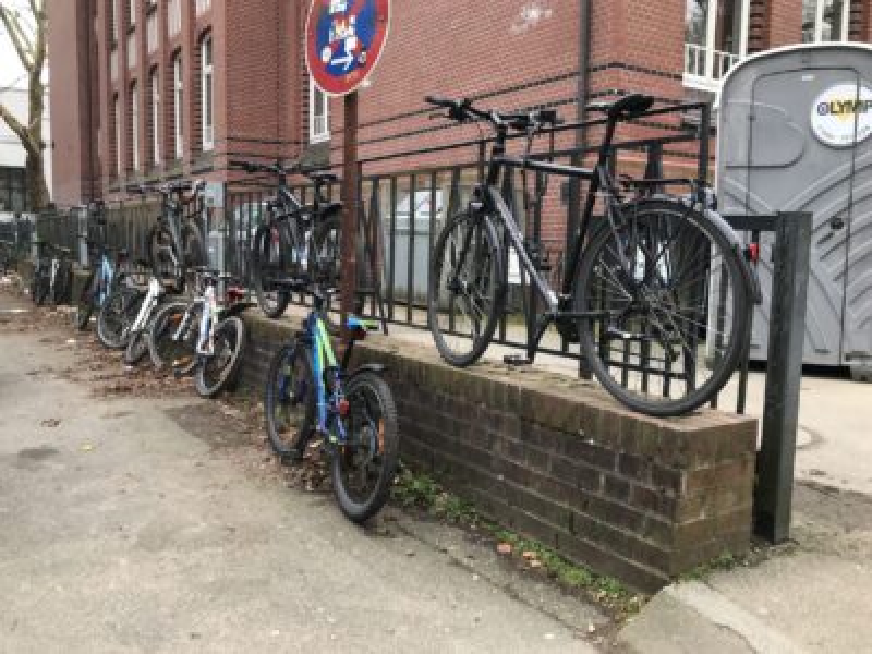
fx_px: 705
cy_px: 327
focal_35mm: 28
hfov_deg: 63.4
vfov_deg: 49.7
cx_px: 436
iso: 20
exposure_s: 1/245
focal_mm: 3.99
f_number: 1.8
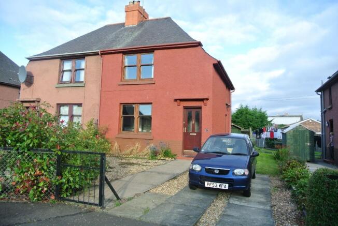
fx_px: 254
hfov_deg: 67.3
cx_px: 169
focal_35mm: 27
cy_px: 113
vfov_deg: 48.1
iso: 100
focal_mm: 10
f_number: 4
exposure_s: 1/250
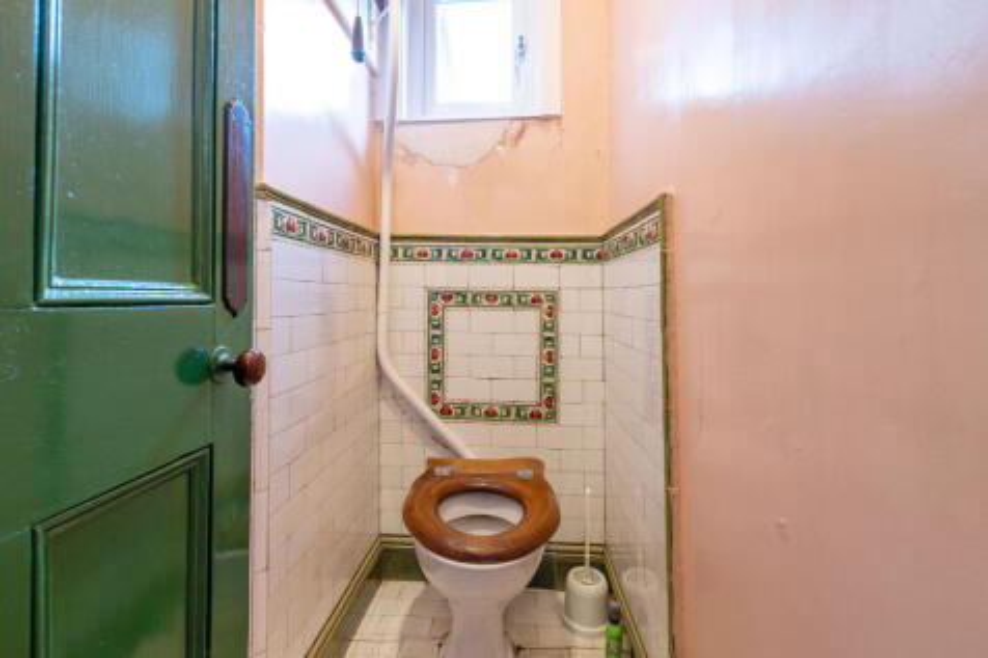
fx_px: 439
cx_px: 494
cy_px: 329
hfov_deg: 96.8
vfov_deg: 73.7
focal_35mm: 16
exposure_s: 1/3
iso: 320
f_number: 8
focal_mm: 16
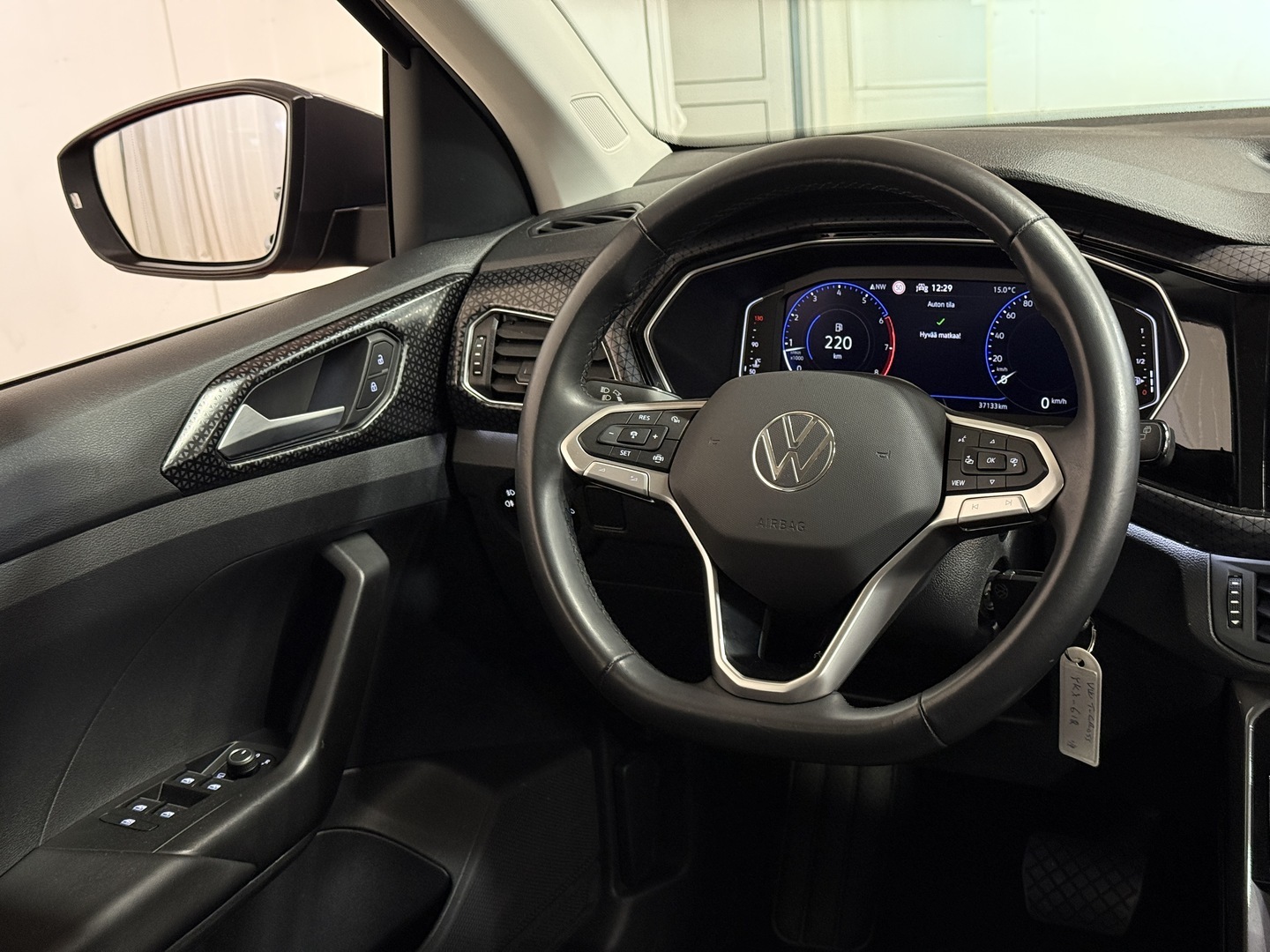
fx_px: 1761
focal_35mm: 48
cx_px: 635
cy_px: 476
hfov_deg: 39.7
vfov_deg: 30.3
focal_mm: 6.76
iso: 400
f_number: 1.78
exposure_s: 1/34
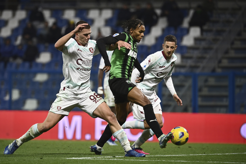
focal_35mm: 270
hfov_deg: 7.6
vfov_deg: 5.1
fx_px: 1845
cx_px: 123
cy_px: 82
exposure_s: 1/1600
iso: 2000
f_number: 4
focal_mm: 270
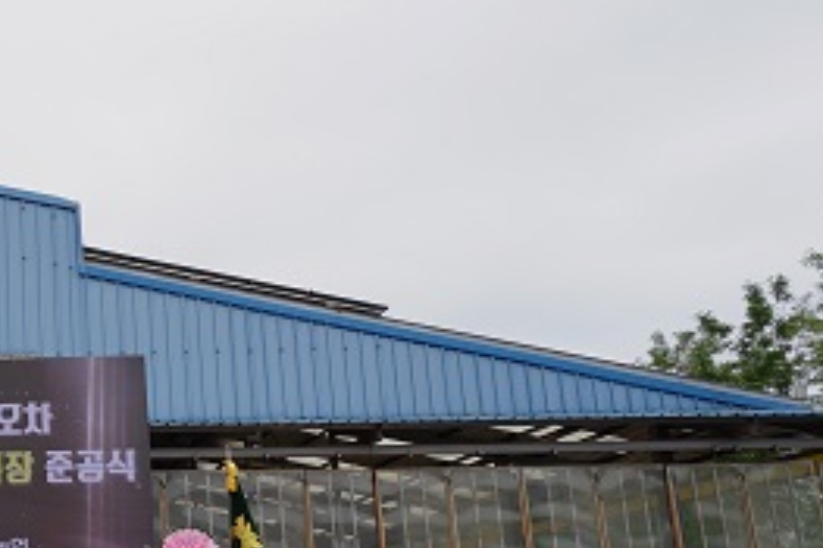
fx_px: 1097
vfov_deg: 27.6
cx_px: -97
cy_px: 416
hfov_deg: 34.9
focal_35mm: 48
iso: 100
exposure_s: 1/250
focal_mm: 14
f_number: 7.1
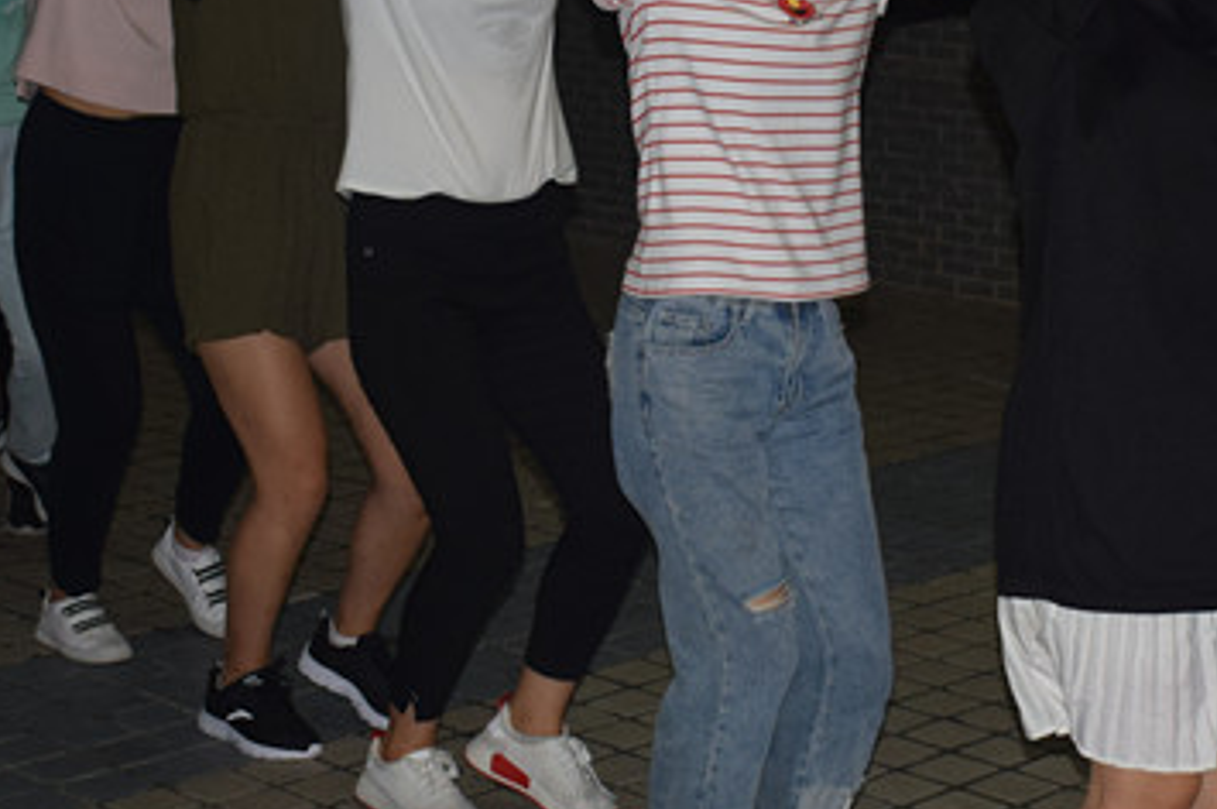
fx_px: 2972
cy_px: 310
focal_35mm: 88
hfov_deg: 23.0
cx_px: 806
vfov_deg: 15.5
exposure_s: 1/60
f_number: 4
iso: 800
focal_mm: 26
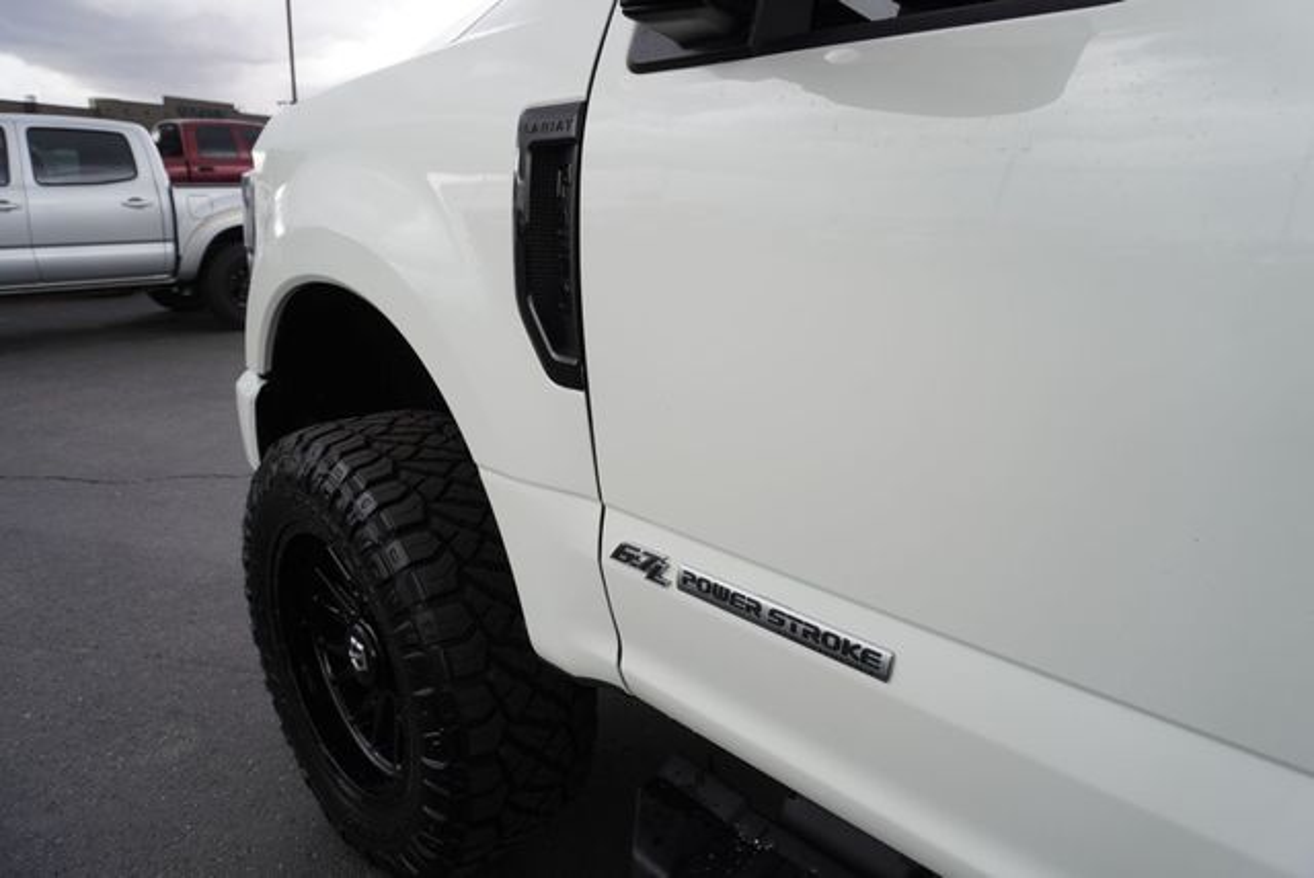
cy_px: 439
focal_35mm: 24
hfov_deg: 73.7
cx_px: 657
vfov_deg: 53.2
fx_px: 877
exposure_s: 1/100
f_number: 5
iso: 100
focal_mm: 16
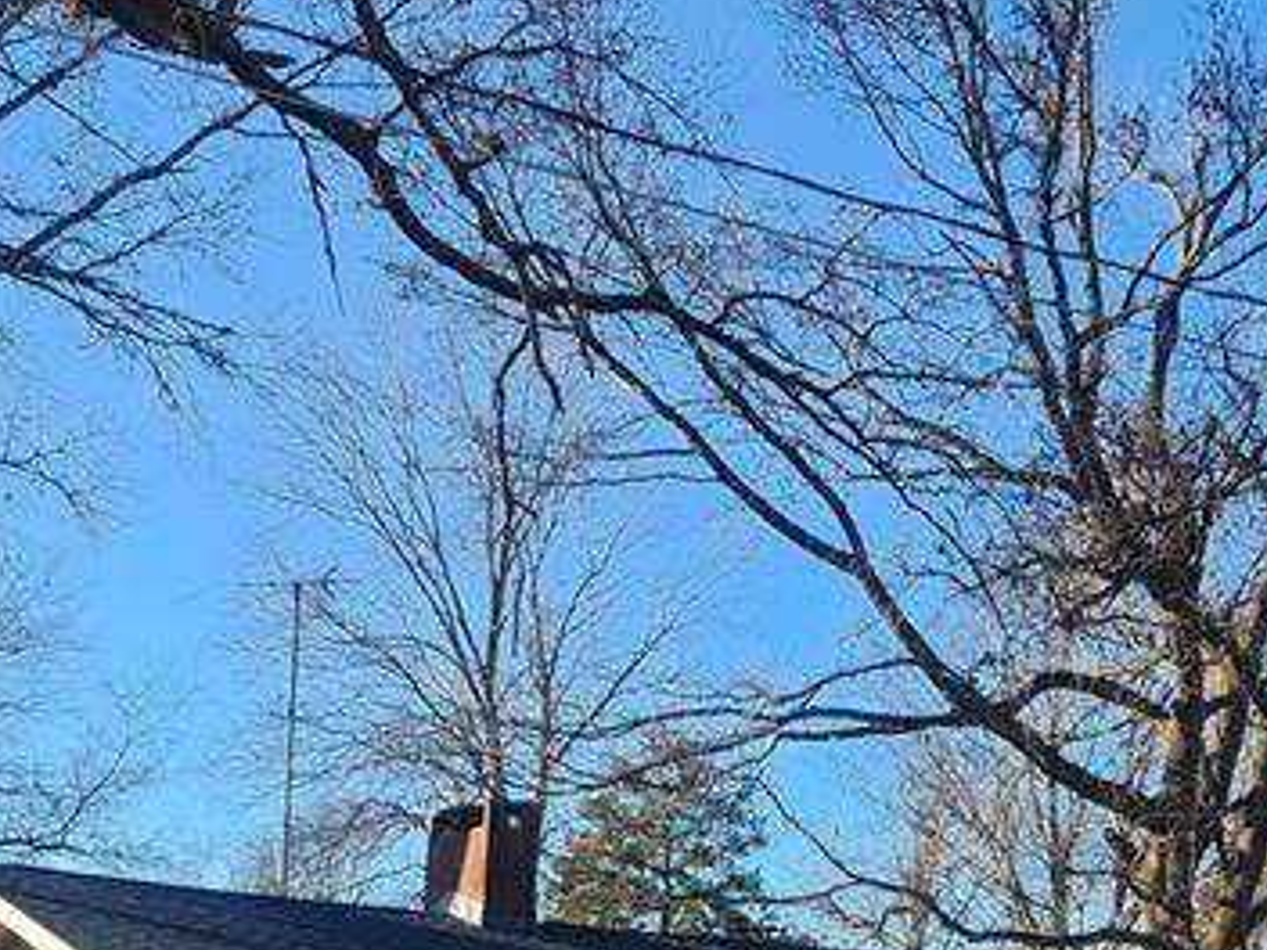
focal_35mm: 67
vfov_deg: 21.3
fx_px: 2452
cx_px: 803
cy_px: 921
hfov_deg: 28.8
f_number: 1.8
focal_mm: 5.4
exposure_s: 1/542
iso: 20
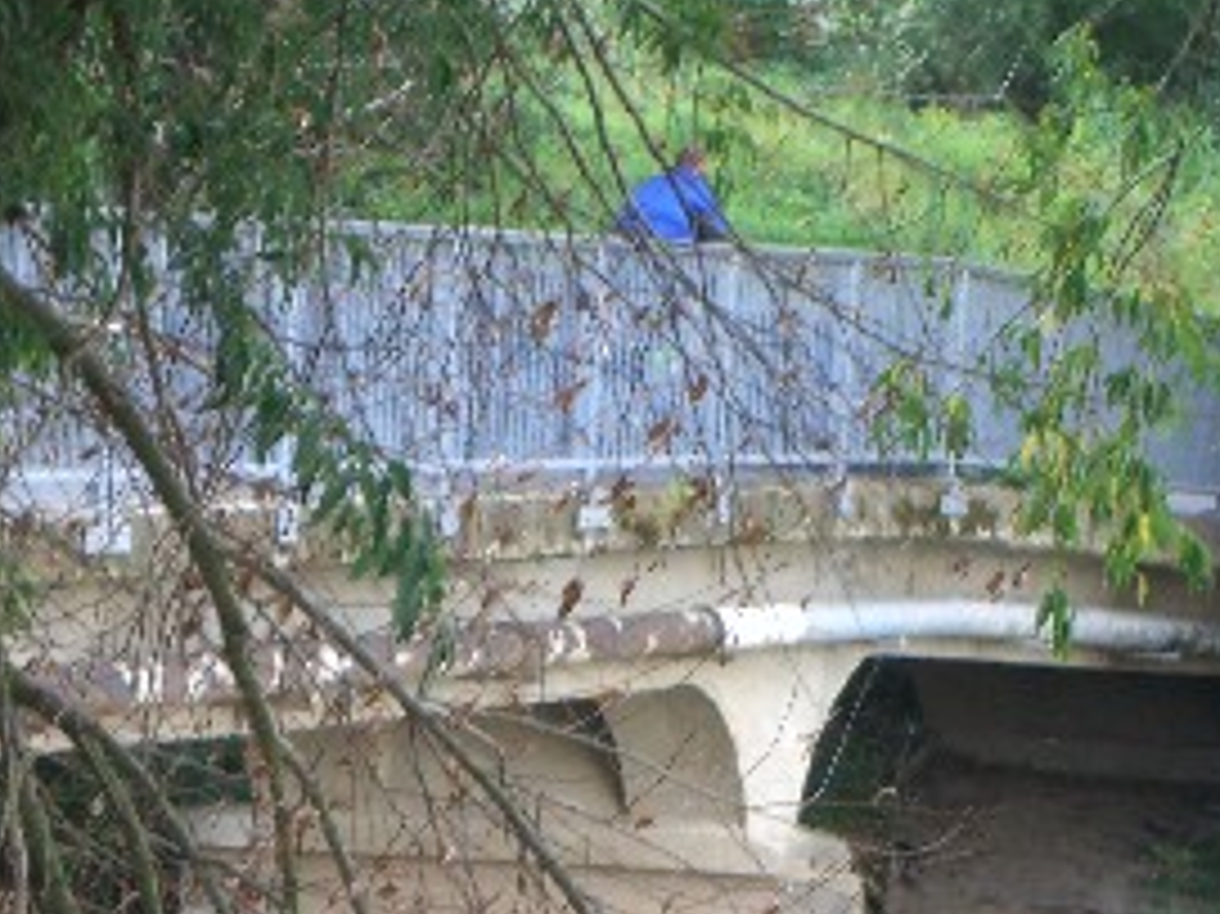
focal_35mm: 245
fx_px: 8631
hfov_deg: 8.1
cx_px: 218
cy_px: 709
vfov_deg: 6.1
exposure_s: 1/60
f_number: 5.1
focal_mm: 23.7
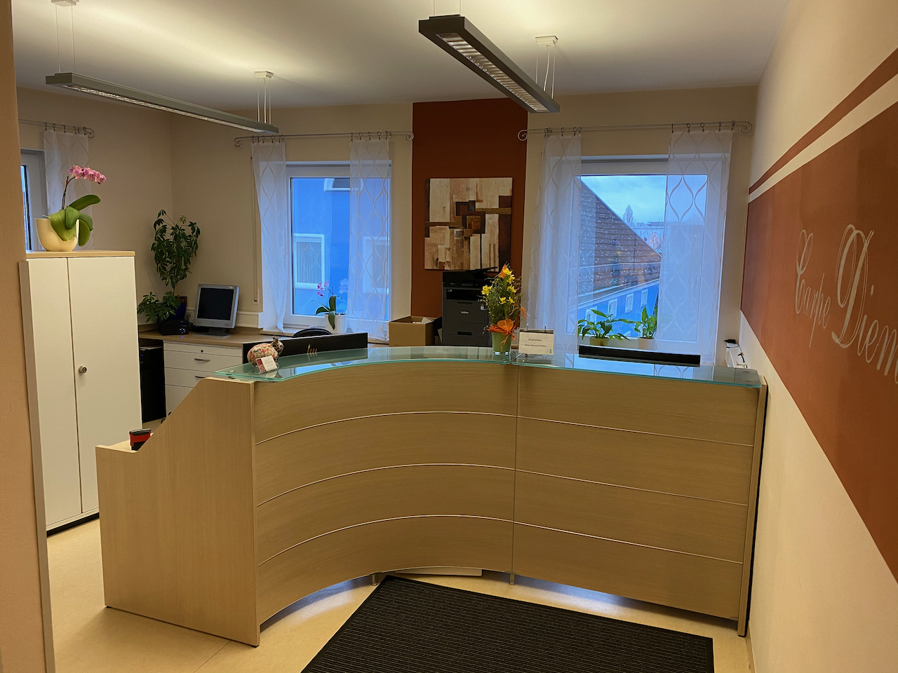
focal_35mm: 26
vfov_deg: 53.1
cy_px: 336
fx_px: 674
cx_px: 449
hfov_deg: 67.3
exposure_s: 1/50
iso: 80
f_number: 1.8
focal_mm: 4.25
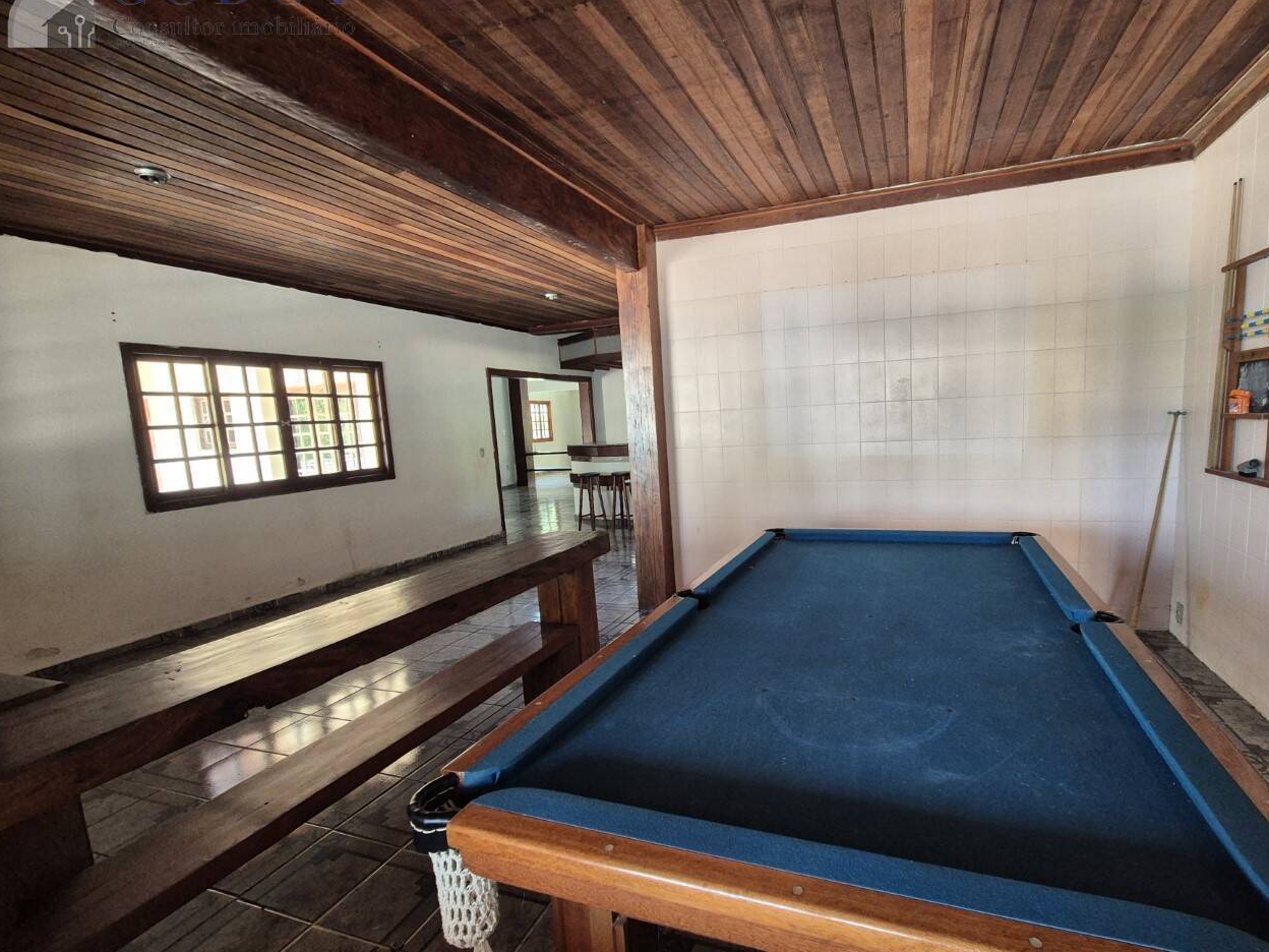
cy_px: 491
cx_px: 720
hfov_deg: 97.6
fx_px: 550
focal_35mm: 15
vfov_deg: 81.7
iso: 500
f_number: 2.2
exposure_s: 1/60
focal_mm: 2.2
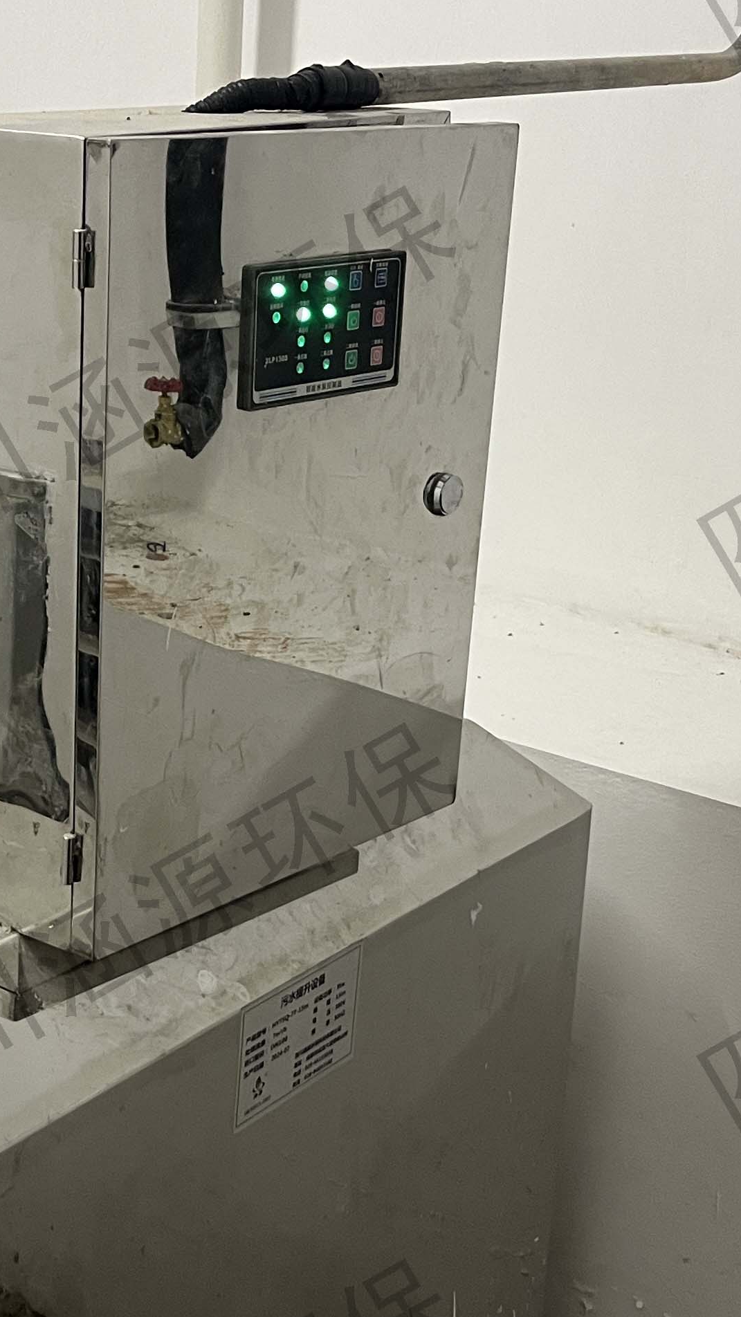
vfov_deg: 34.9
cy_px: 679
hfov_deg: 19.9
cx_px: 158
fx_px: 2096
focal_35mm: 60
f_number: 1.6
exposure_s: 1/50
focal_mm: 5.1
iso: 250
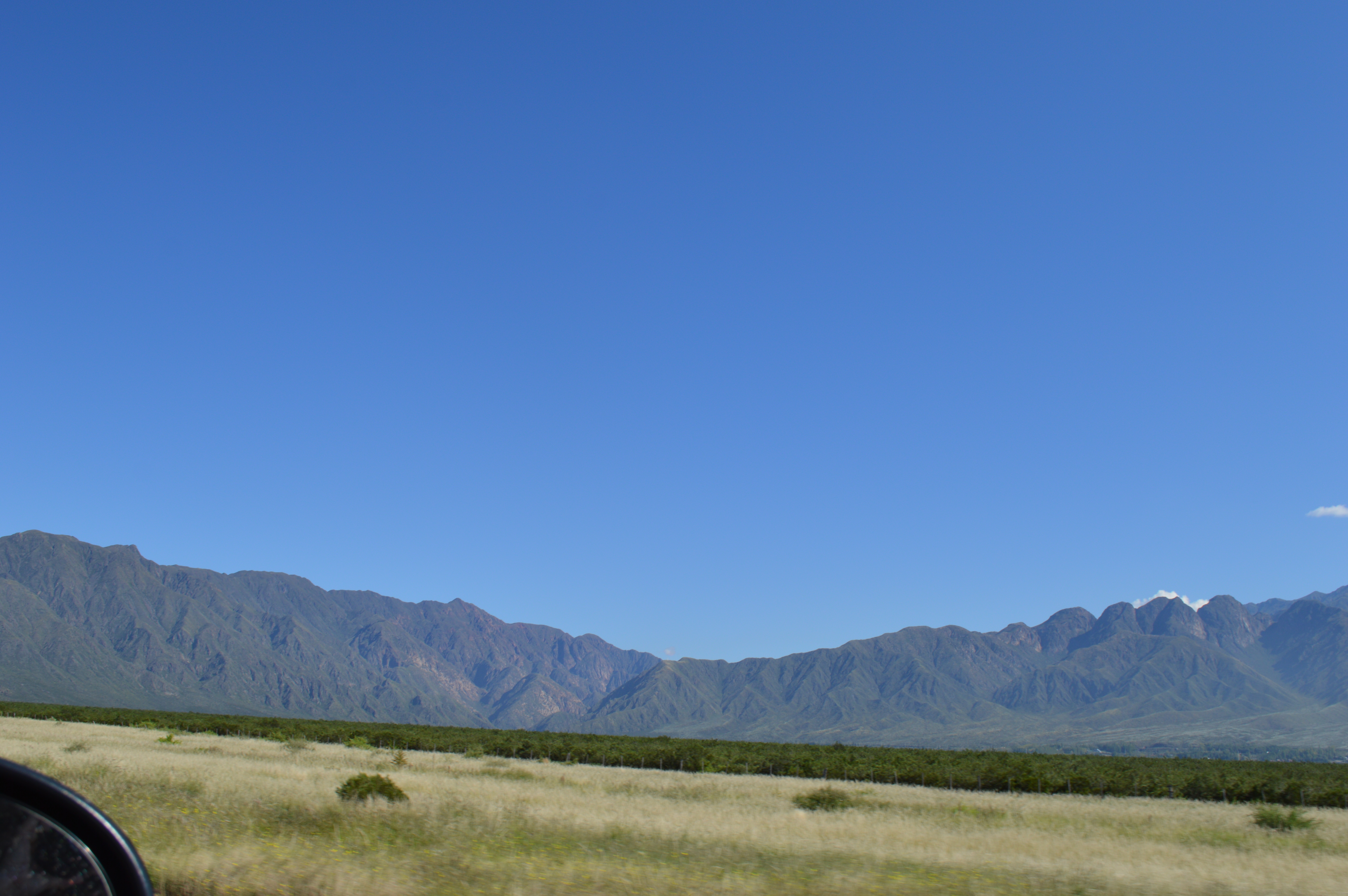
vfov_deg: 39.9
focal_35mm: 33
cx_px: 674
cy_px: 448
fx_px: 1235
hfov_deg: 57.3
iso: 100
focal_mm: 22
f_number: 9
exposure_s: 1/320
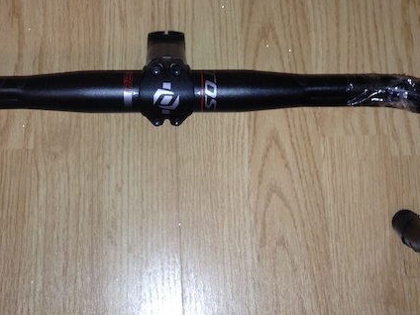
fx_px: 801
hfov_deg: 29.4
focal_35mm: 66
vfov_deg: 22.1
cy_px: 98
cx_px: 196
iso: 64
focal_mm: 4.28
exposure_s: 1/17
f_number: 2.4
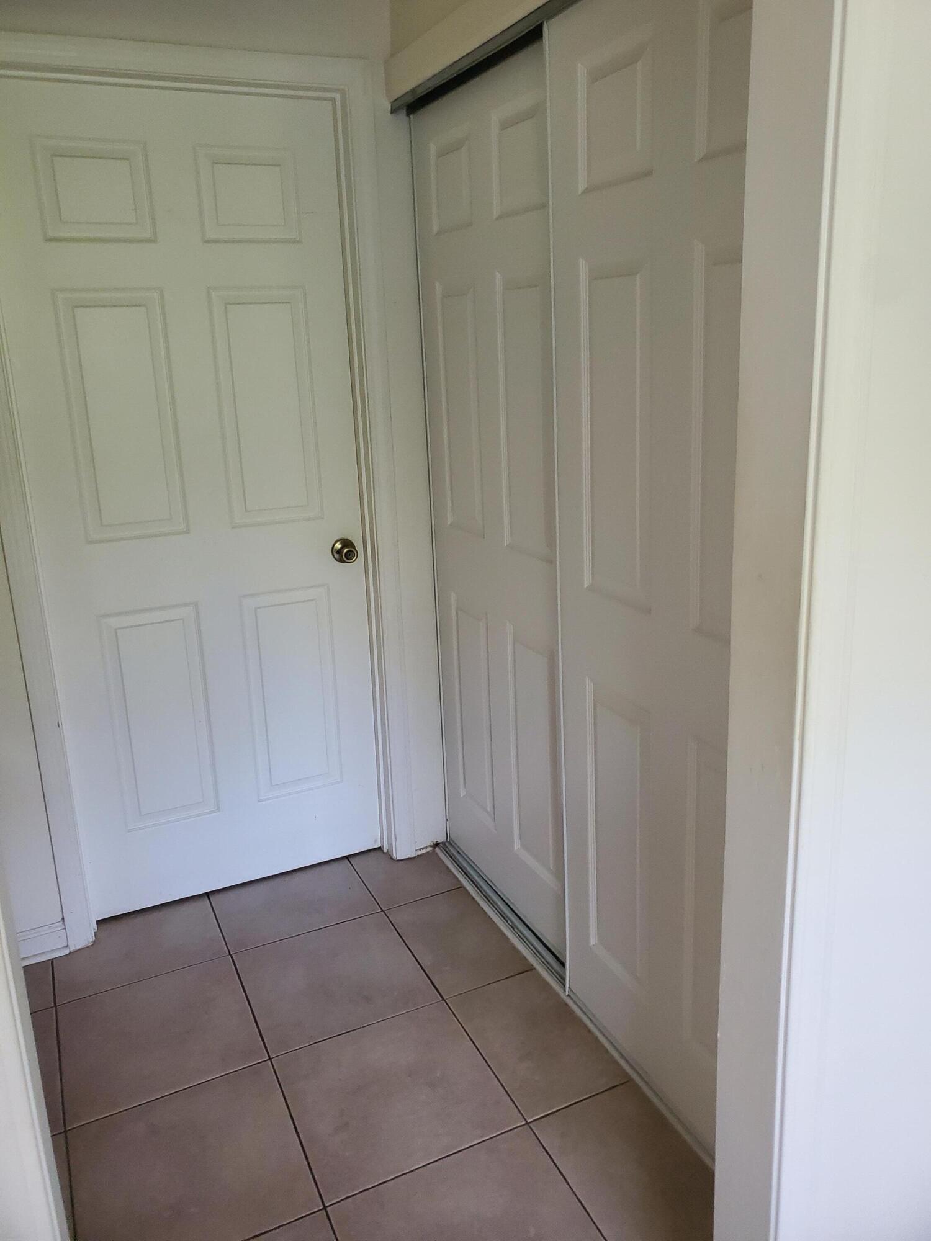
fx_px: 932
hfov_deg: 53.1
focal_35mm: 26
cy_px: 620
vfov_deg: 67.3
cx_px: 466
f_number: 2.4
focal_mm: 4.3
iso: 640
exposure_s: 1/39
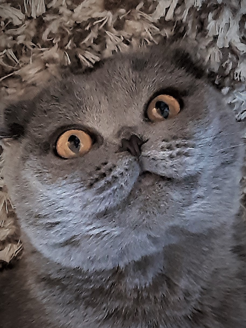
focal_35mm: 26
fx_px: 246
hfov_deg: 53.1
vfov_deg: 67.3
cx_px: 123
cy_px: 164
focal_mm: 3.92
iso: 640
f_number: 1.7
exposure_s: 1/25
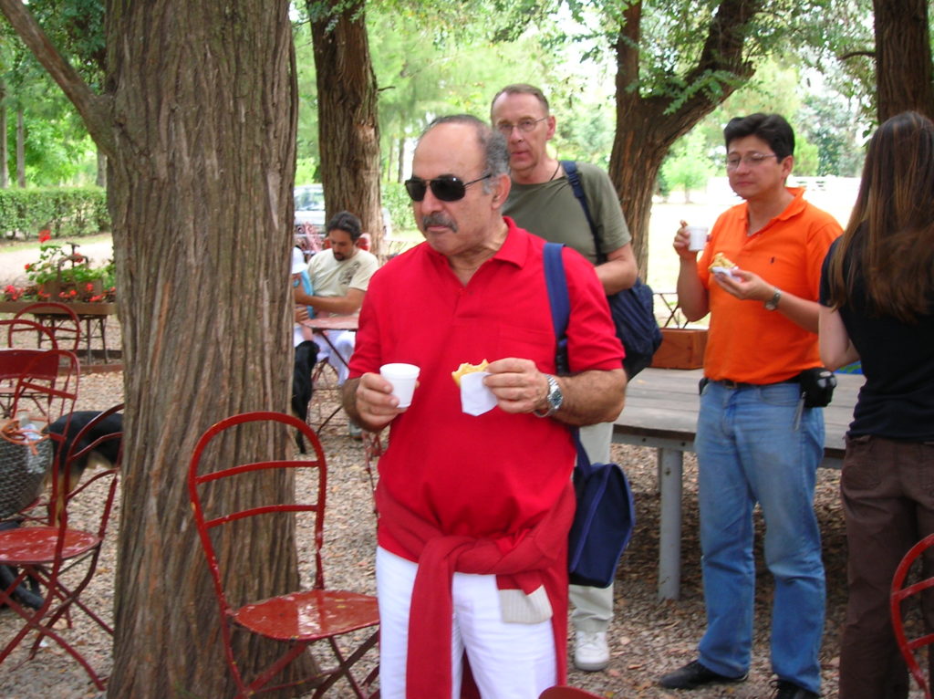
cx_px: 467
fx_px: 1456
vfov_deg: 27.0
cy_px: 350
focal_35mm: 54
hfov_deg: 35.6
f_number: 3.4
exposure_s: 1/30
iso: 52
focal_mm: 9
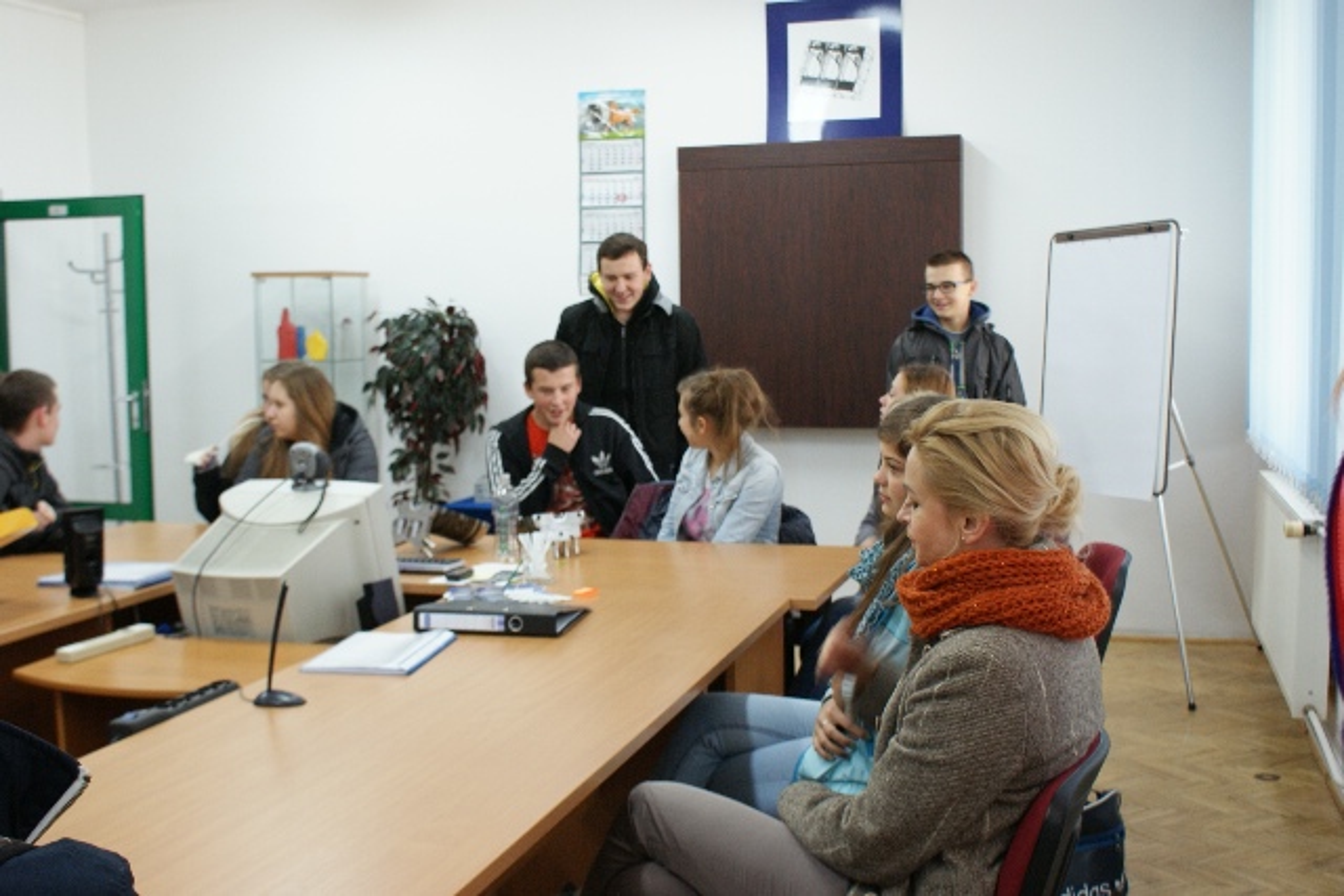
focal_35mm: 39
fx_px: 1456
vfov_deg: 34.2
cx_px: 672
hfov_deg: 49.5
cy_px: 448
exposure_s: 1/30
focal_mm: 26
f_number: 4.5
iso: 400
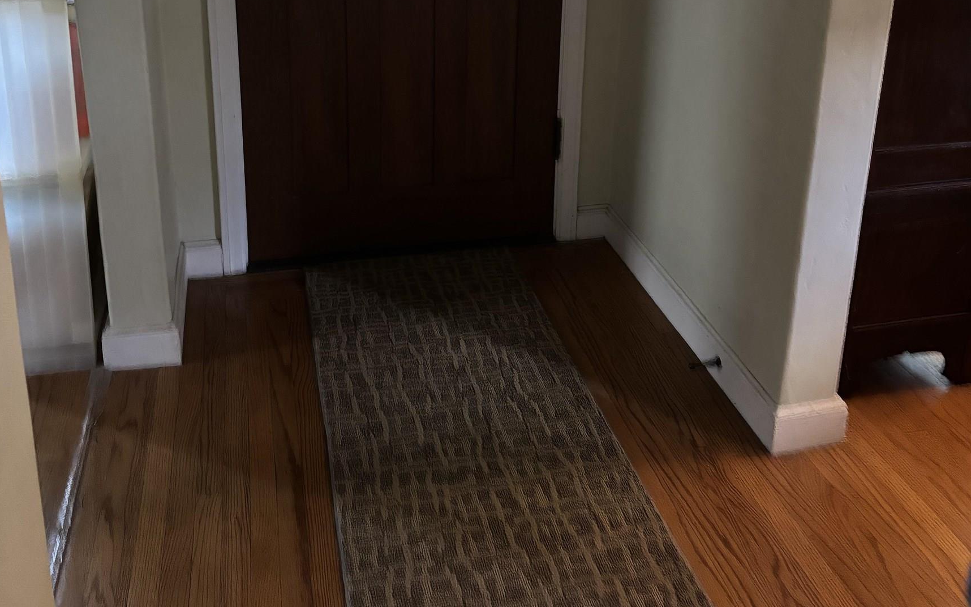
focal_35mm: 37
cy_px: 82
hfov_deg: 52.7
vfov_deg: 33.0
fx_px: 979
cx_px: 483
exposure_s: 1/24
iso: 1000
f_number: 1.6
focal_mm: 5.96
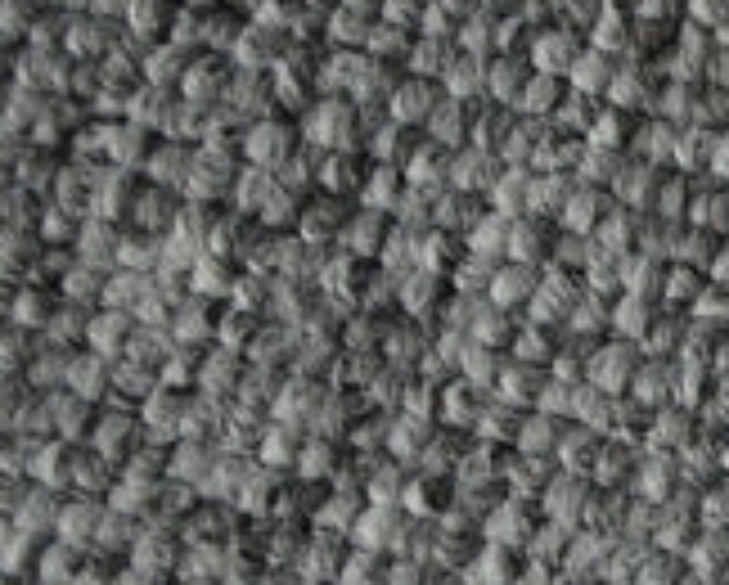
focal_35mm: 468
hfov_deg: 4.0
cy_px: 1233
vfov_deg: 3.3
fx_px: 10120
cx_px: 2066
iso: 400
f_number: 4.8
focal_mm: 45
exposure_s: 1/50
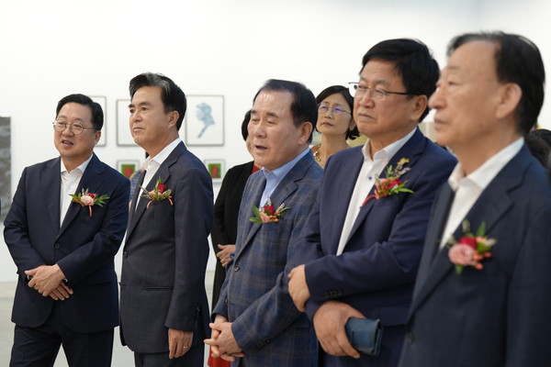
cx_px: 276
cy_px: 184
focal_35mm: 70
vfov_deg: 19.5
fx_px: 1071
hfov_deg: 28.8
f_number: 4
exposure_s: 1/160
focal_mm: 70
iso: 1000
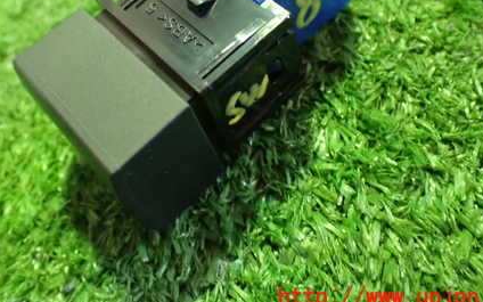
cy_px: 56
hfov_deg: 44.1
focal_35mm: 45
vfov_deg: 27.9
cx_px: 194
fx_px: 592
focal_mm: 5.4
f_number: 2.3
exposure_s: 1/30
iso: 1250
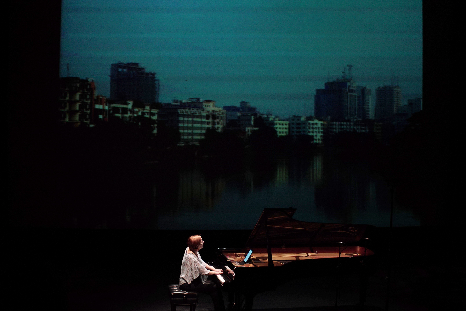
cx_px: 233
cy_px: 156
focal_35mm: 70
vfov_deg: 19.5
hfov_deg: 28.8
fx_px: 907
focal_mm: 70
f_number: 2.8
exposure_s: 1/80
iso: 500
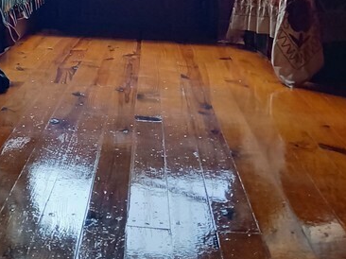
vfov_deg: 19.7
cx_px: 78
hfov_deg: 27.3
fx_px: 699
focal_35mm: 70
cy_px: -52
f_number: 1.8
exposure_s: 1/50
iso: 200
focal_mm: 4.65
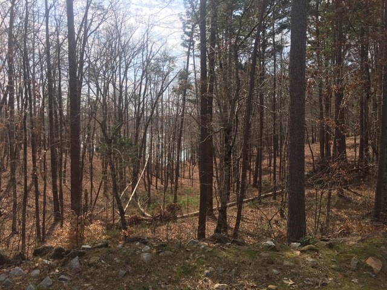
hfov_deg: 61.7
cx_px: 194
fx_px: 324
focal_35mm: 29
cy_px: 145
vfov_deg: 48.2
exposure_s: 1/999
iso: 25
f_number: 2.2
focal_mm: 4.15
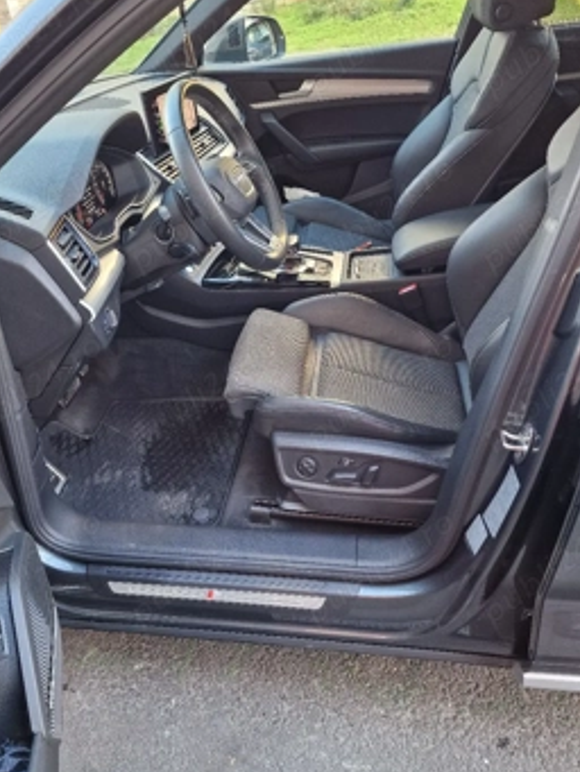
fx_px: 603
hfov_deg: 51.2
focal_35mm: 27
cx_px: 249
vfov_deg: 65.2
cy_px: 419
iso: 200
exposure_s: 1/100
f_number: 1.8
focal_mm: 6.4
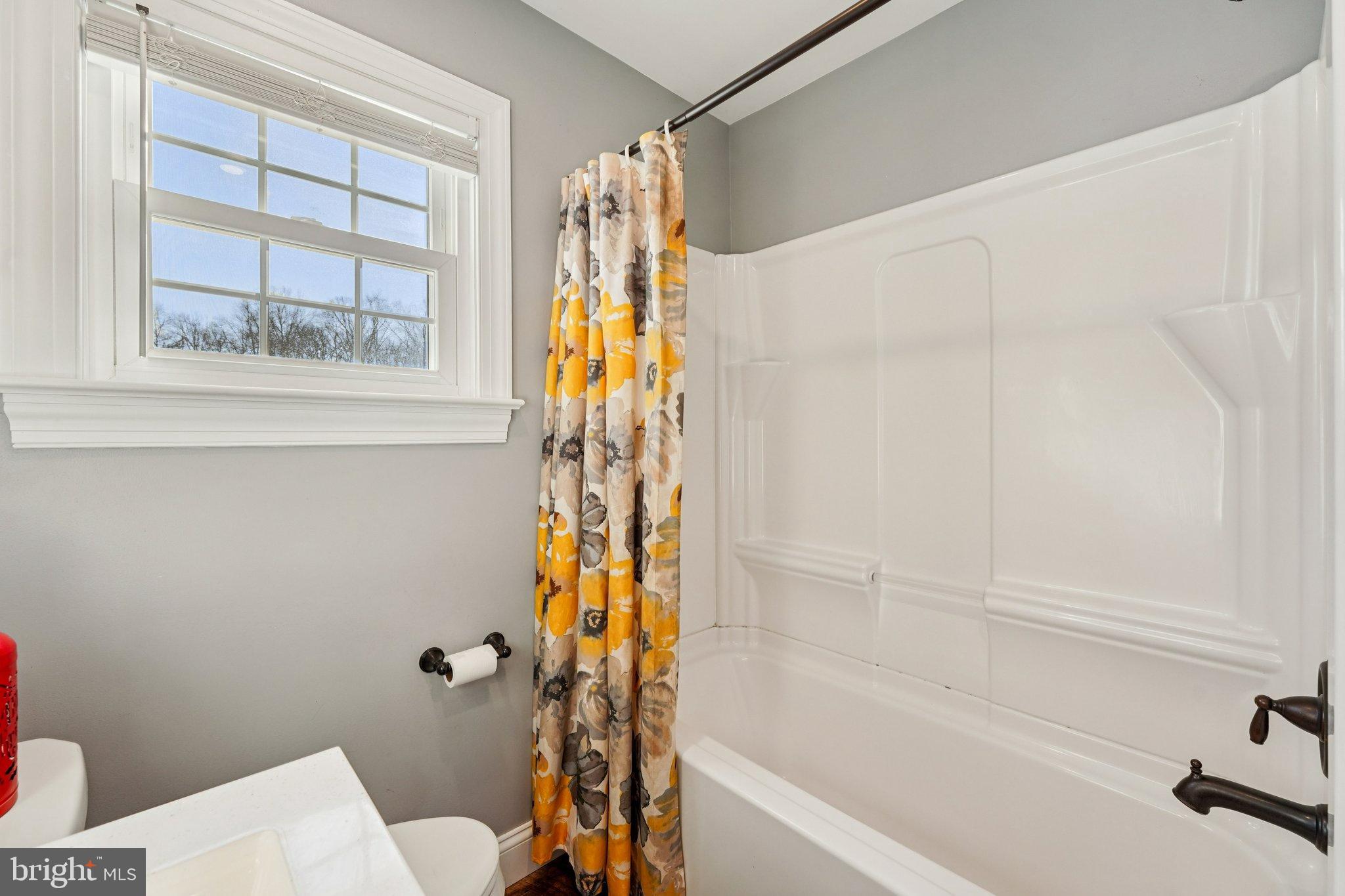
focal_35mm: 14
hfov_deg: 104.3
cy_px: 448
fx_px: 523
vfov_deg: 81.2
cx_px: 672
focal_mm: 14
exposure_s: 1/100
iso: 500
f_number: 8
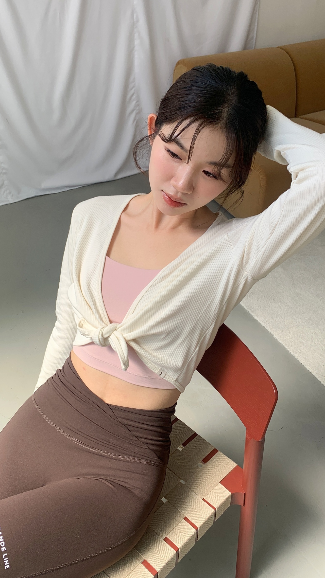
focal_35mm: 29
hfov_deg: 40.2
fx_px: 444
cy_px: 289
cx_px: 162
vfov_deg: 66.1
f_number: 1.8
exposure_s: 1/318
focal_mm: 4.25
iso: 25
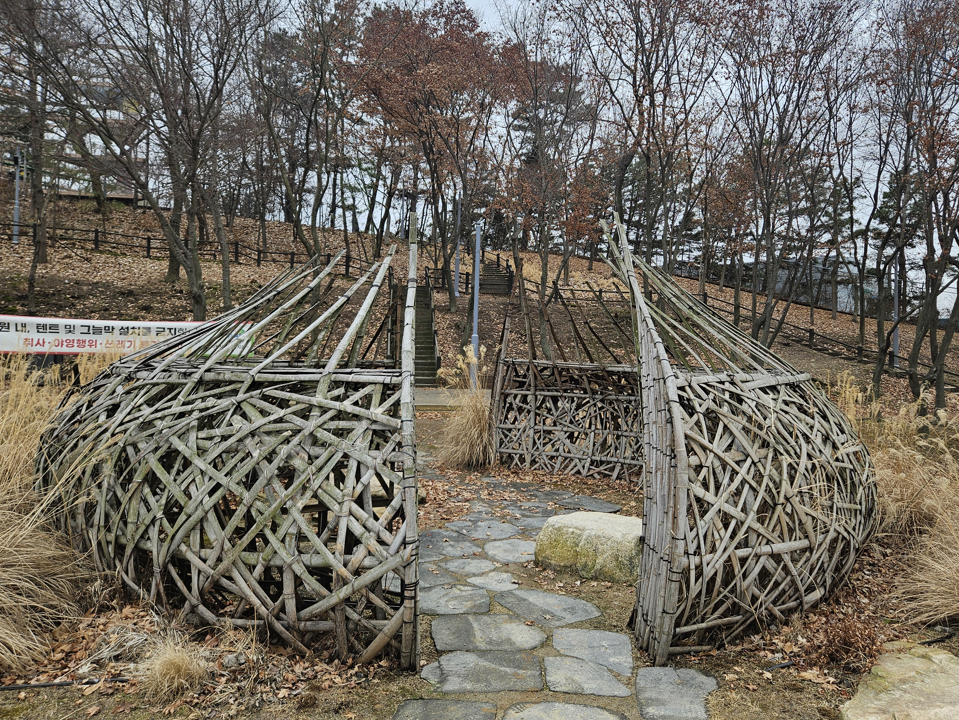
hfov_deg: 67.2
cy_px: 346
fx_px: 720
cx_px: 514
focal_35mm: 26
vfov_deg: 53.1
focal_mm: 5.4
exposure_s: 1/276
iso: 25
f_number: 1.8
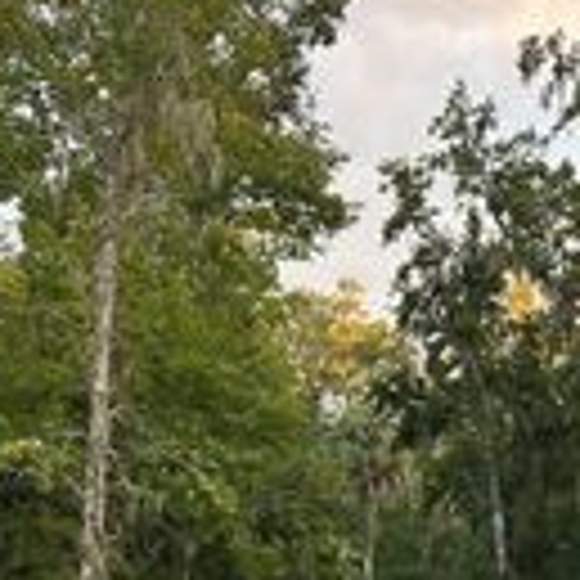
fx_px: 1687
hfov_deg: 18.8
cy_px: 636
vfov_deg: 18.8
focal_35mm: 89
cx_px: 629
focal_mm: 5.7
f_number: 1.5
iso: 80
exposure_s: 1/121
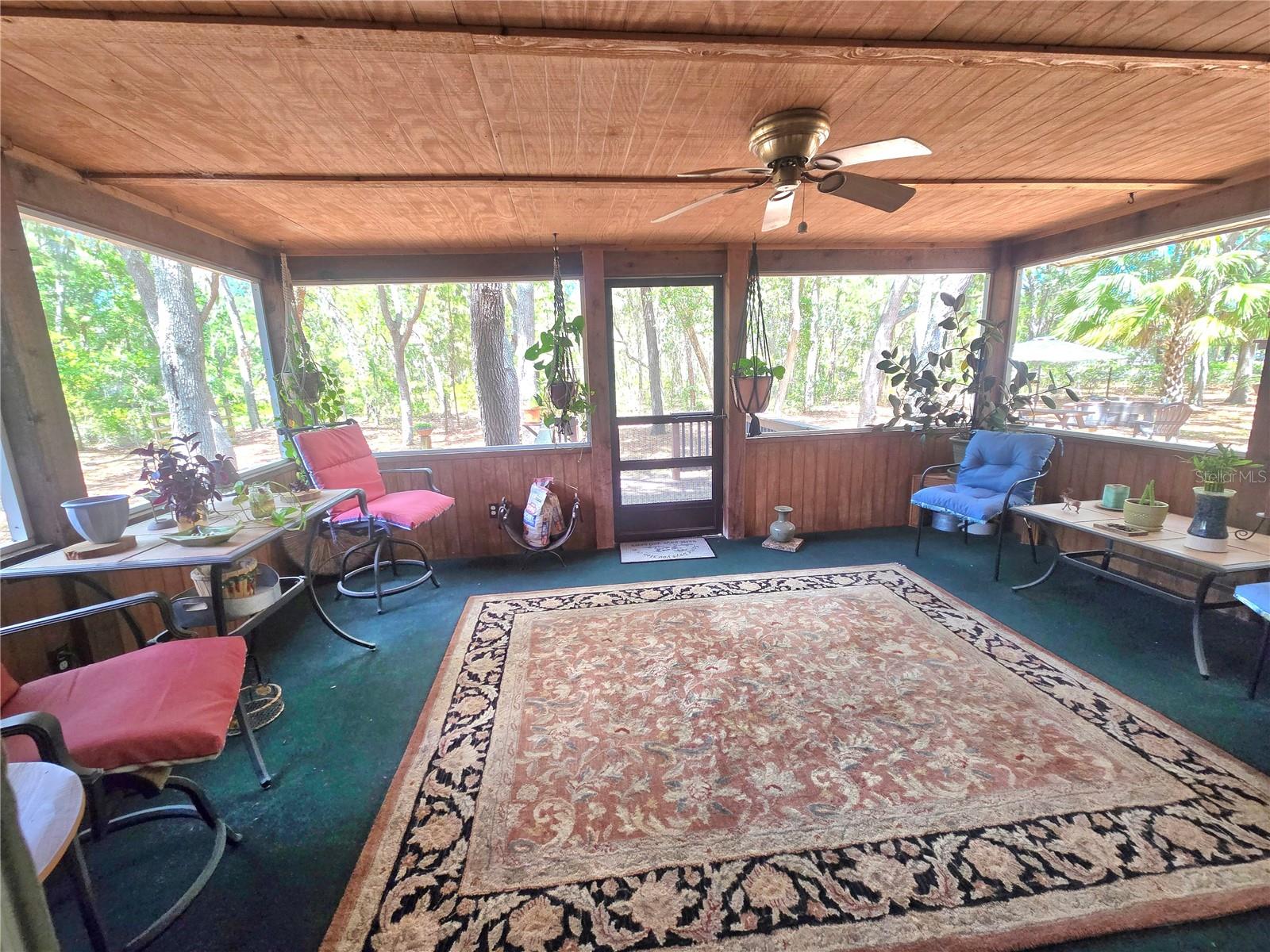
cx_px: 635
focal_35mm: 13
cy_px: 476
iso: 160
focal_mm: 2.2
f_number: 2.2
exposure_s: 1/101
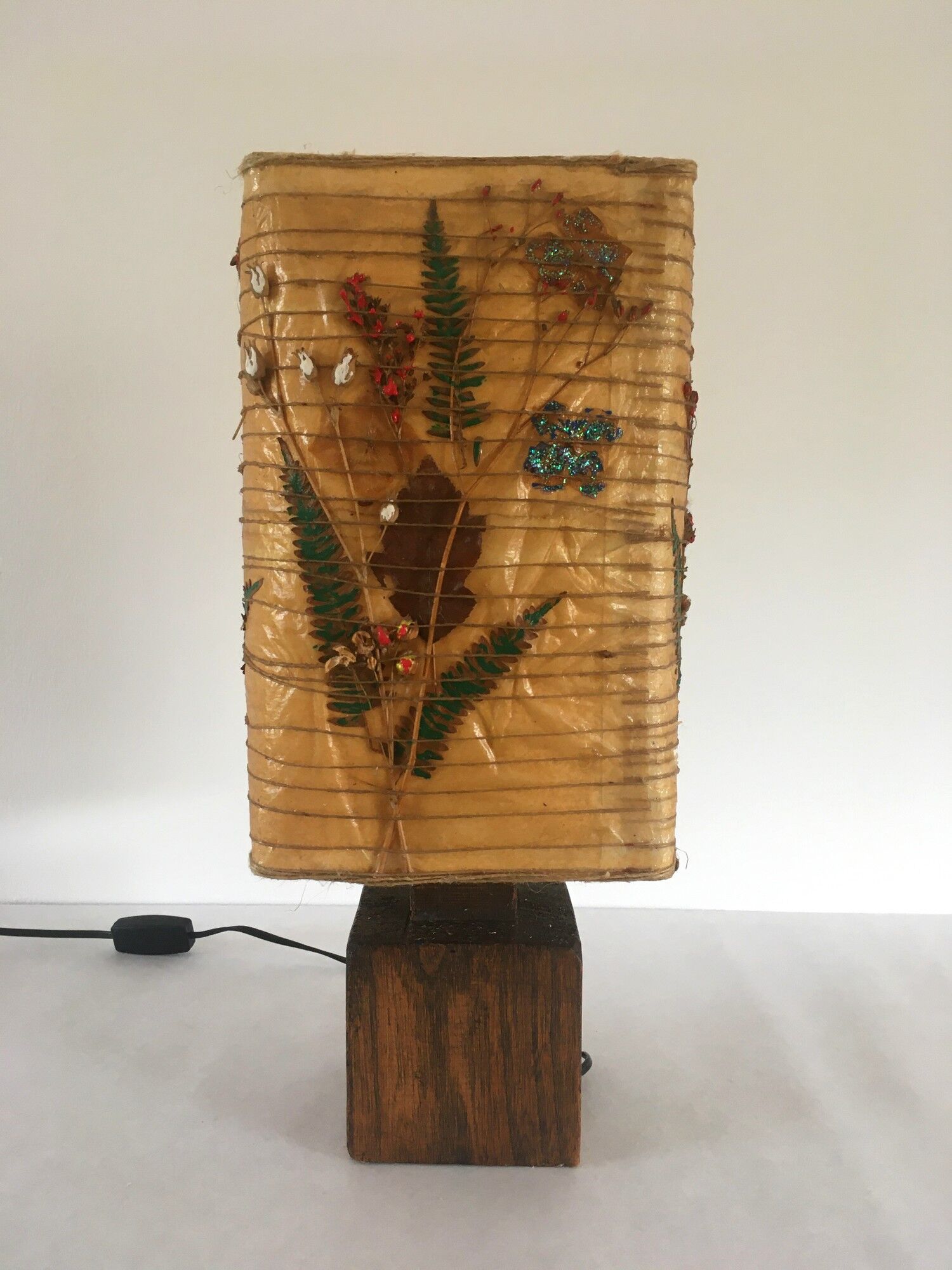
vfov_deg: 61.7
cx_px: 476
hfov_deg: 48.2
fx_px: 1063
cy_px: 635
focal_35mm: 29
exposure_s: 1/33
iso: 64
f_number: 2.2
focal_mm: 4.15
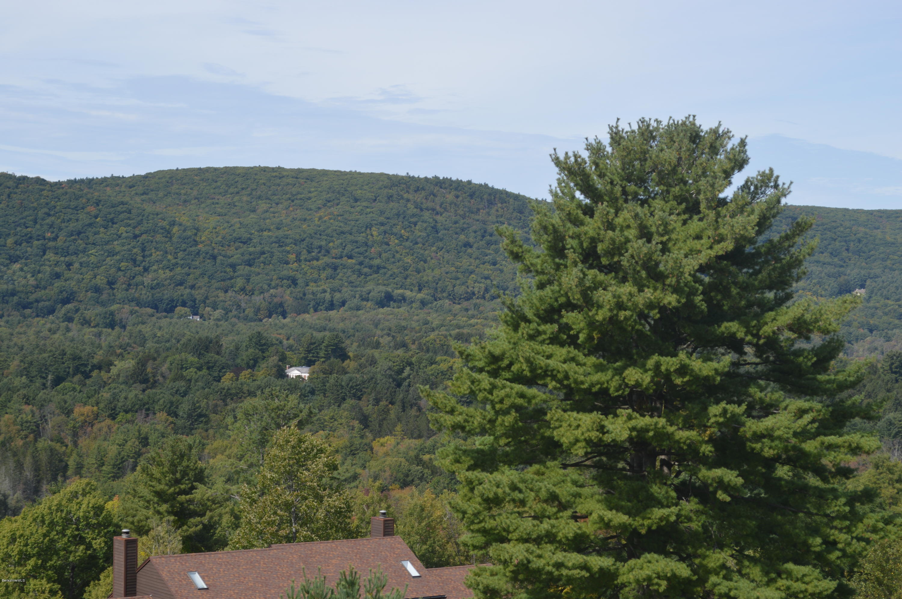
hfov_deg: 26.0
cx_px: 451
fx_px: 1952
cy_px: 300
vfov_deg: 17.5
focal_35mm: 78
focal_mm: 52
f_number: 7.1
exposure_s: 1/250
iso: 100
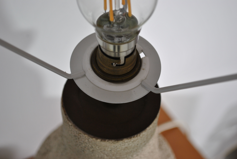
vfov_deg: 18.2
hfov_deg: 27.0
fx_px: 494
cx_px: 118
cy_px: 80
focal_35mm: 75
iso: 320
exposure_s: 1/30
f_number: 5.6
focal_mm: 50
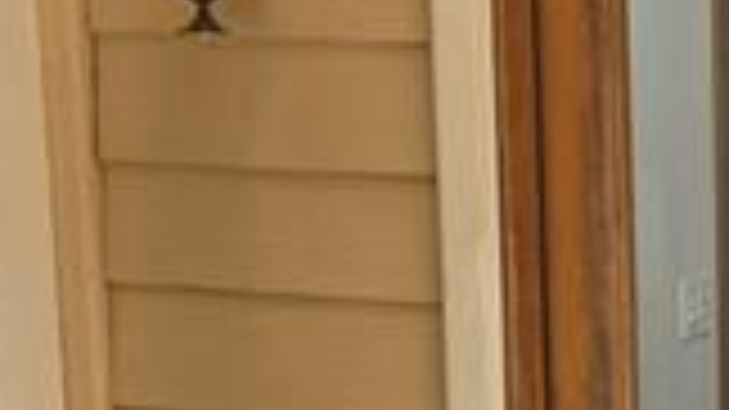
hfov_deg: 19.2
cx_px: 1048
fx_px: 1913
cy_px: 338
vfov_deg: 12.2
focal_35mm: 99
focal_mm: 5.4
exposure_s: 1/194
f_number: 1.8
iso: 25
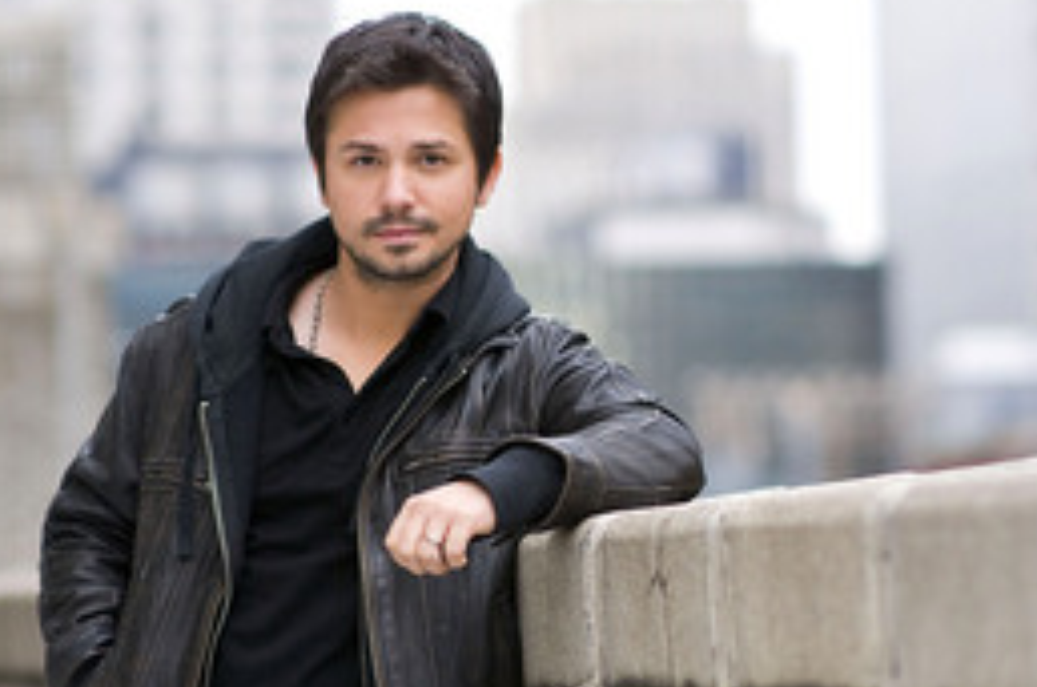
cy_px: 442
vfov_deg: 6.9
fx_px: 5686
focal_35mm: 198
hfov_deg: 10.4
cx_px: 555
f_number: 2
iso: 200
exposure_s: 1/320
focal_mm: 85
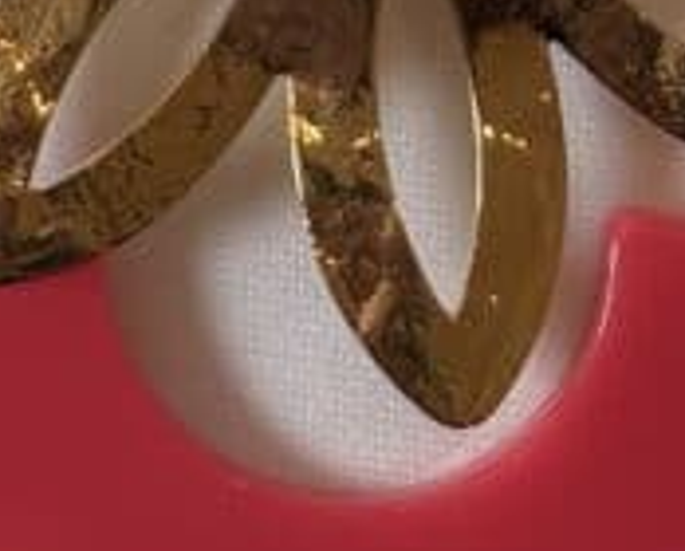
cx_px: -130
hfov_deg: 6.4
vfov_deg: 5.0
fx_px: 6055
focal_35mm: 298
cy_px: -1090
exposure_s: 1/100
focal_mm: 5.96
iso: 25
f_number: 1.6
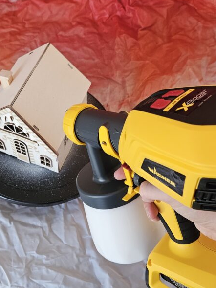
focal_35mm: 40
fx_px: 333
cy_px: 181
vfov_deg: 46.4
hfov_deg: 35.8
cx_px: 84
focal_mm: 5.4
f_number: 1.8
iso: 250
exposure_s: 1/120
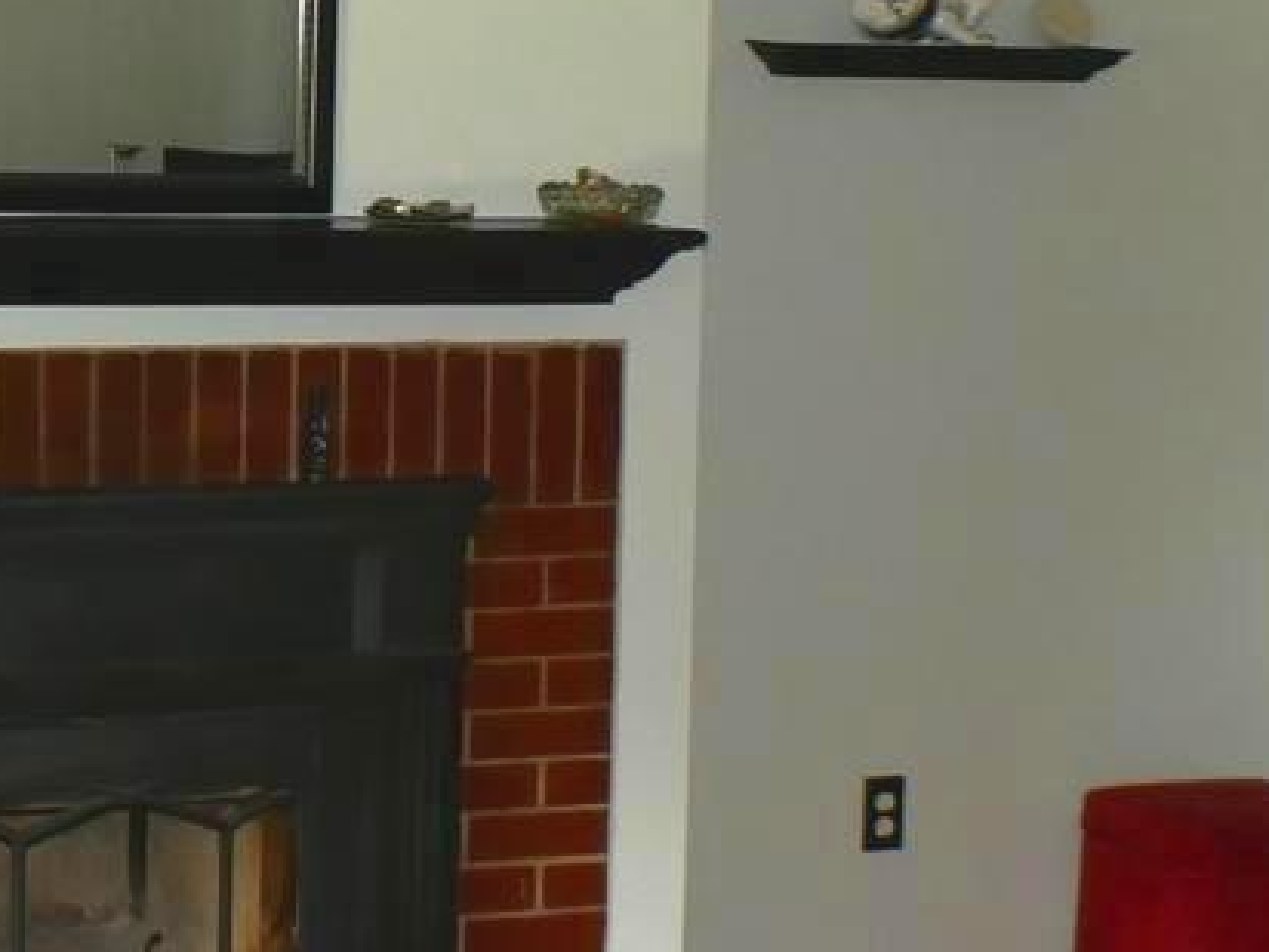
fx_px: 5462
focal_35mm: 149
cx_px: 26
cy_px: 311
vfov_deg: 9.9
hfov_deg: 13.1
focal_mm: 15
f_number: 3.7
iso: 800
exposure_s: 1/60
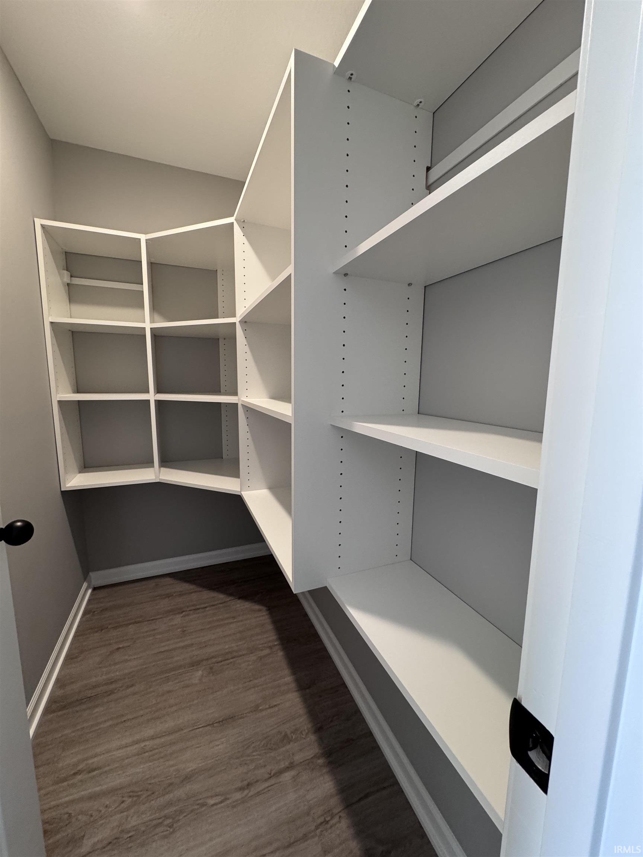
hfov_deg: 85.7
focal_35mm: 14
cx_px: 322
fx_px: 347
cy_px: 428
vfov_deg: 102.1
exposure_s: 1/60
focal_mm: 2.22
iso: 250
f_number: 2.2
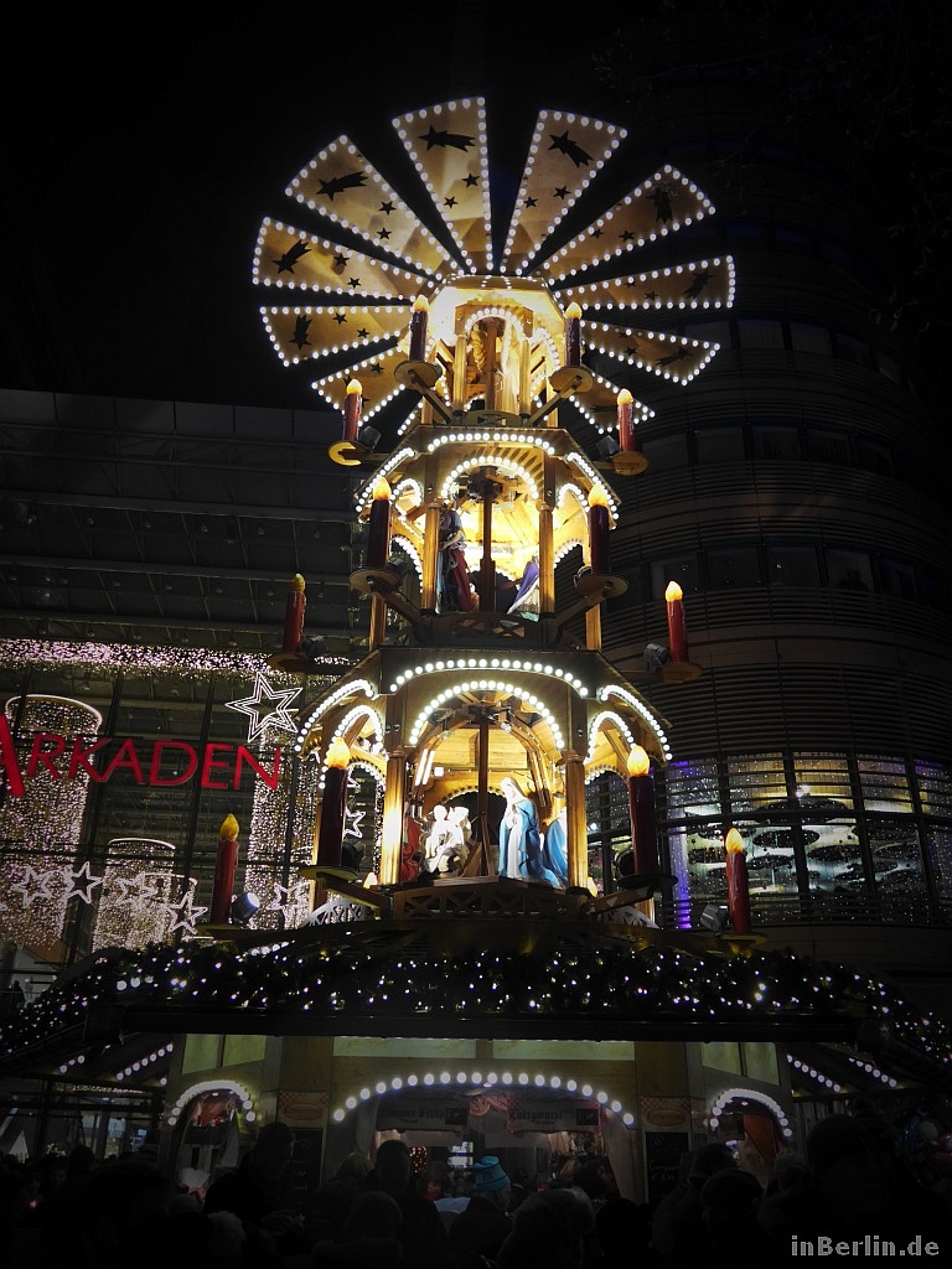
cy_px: 634
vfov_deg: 63.4
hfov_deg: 49.7
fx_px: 1027
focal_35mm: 28
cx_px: 476
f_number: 2
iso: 400
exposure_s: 1/50
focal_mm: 6
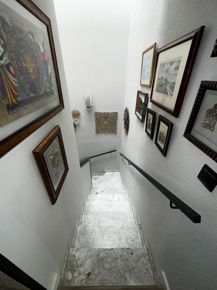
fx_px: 117
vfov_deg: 102.1
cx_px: 108
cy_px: 145
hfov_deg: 85.7
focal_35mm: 14
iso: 64
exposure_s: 1/122
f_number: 2.2
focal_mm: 2.22
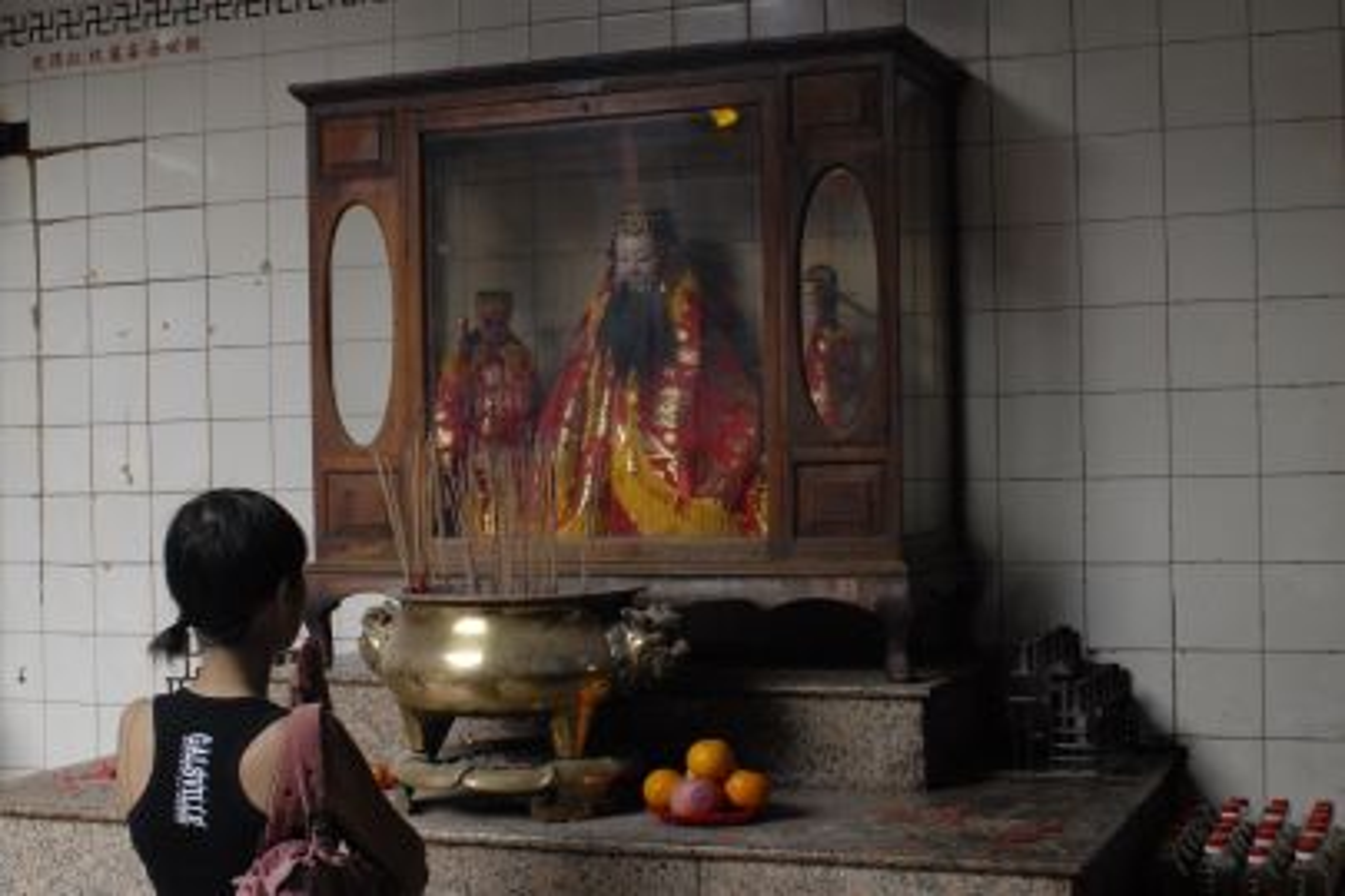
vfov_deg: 22.6
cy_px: 448
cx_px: 672
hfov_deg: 33.4
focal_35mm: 60
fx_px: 2241
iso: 800
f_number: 6.7
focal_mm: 40
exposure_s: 1/125
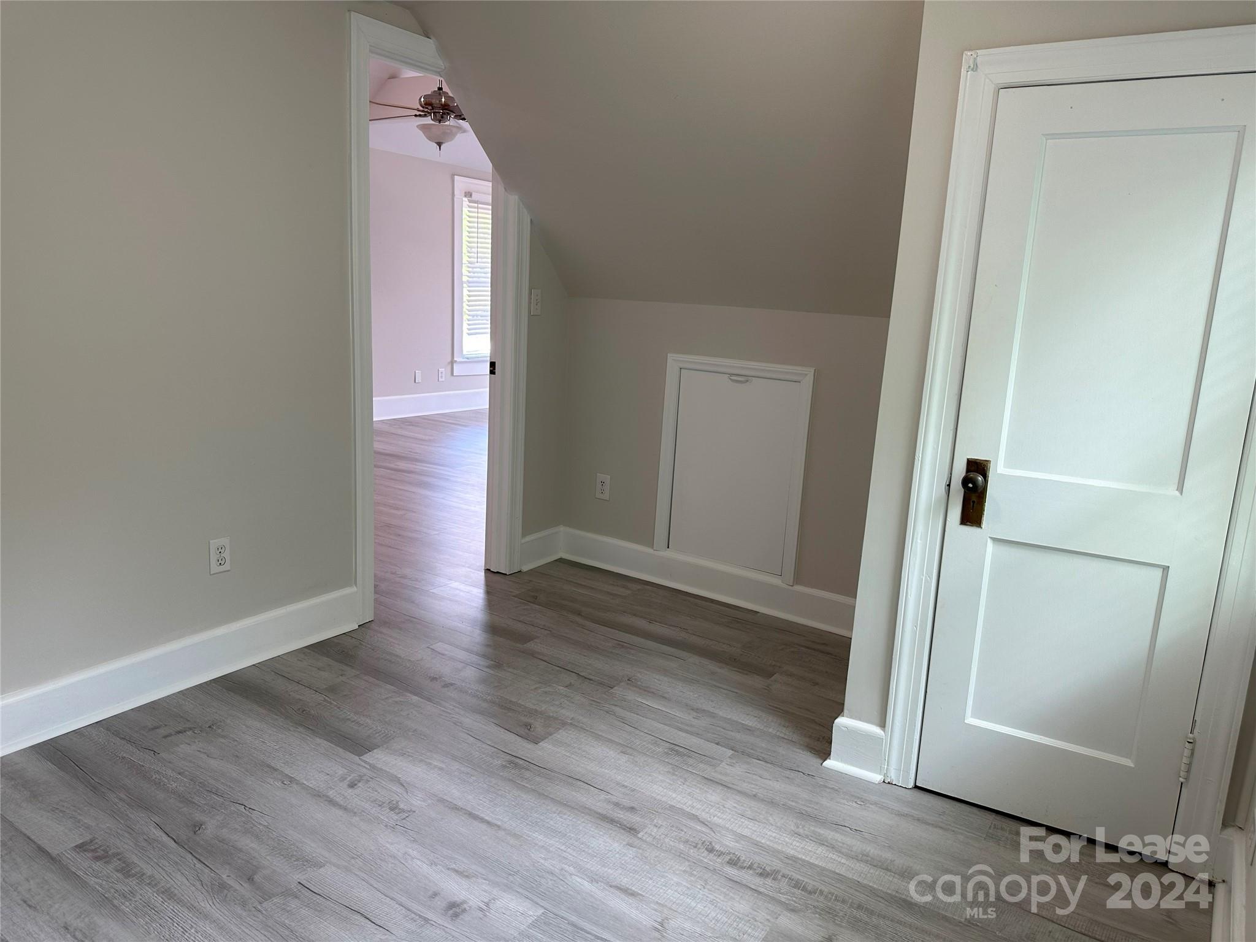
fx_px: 871
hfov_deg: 71.6
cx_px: 628
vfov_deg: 56.8
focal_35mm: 24
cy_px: 471
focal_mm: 6.86
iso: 80
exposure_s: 1/120
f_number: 1.78
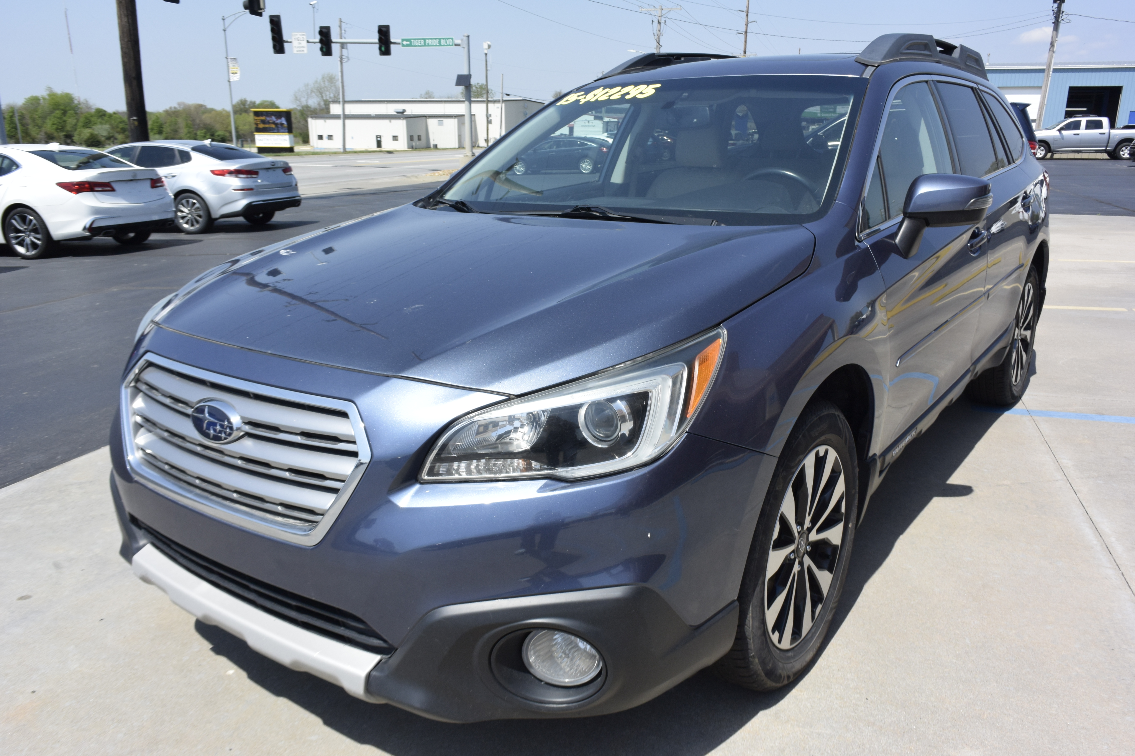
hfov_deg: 67.4
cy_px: 378
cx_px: 568
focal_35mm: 27
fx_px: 851
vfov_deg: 47.9
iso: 160
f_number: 5.6
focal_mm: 10
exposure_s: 1/500
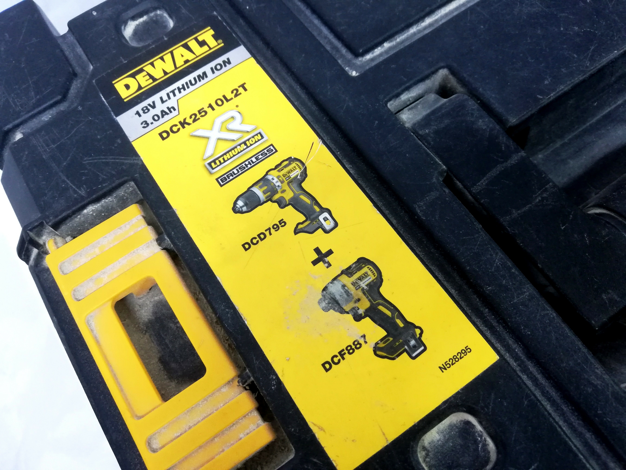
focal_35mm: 26
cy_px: 235
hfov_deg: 67.3
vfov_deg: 53.1
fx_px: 470
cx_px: 313
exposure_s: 1/25
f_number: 2.2
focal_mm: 3.81
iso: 400
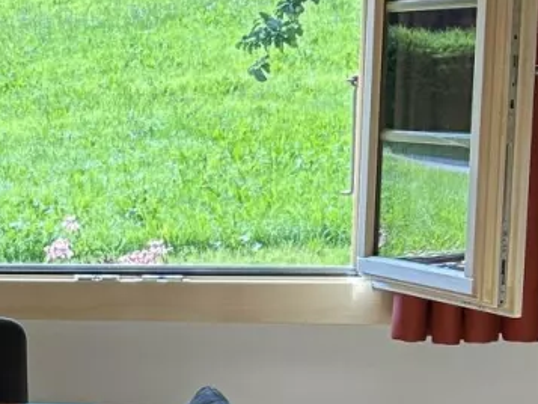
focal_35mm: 117
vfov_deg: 12.5
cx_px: -243
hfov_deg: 15.6
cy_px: 387
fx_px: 1819
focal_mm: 5.7
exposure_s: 1/266
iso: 40
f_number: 1.5
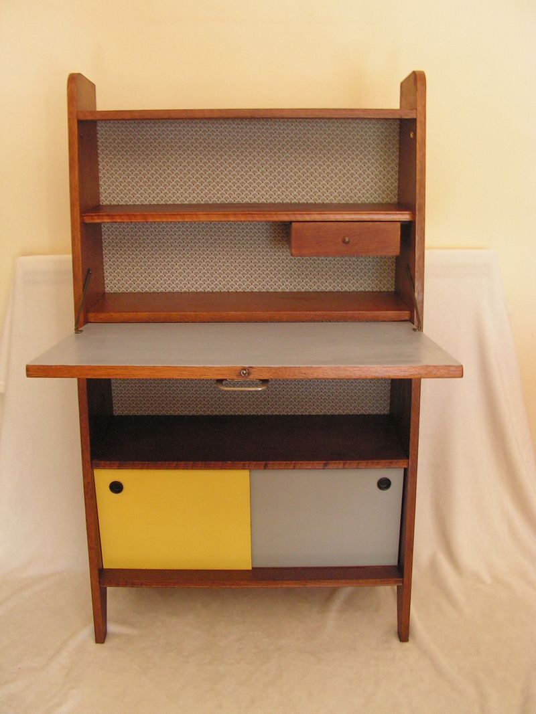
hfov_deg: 39.6
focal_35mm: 36
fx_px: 743
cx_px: 268
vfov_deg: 51.4
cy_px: 357
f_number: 3.2
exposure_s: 1/10
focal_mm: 6
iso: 200
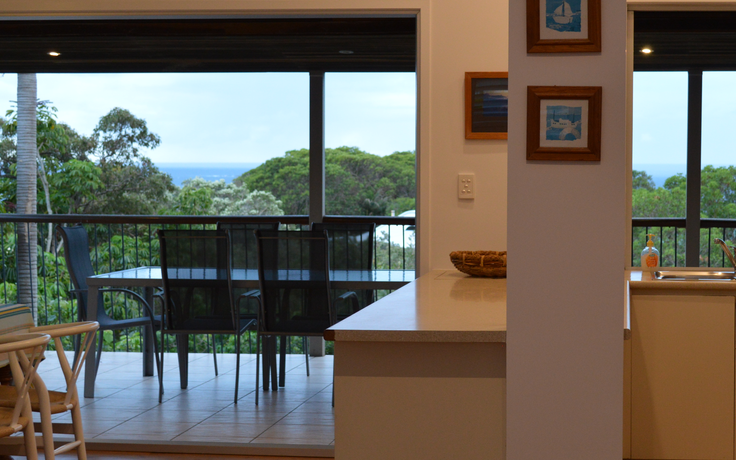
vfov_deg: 17.8
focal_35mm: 73
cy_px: 261
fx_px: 1464
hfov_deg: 28.1
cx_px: 466
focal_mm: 32
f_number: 4.8
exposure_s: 1/60
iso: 720
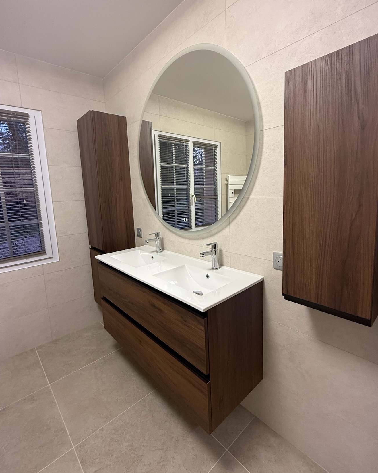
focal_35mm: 17
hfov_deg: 77.0
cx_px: 190
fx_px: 238
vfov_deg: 89.6
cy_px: 224
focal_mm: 2.22
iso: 250
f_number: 2.2
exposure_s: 1/100
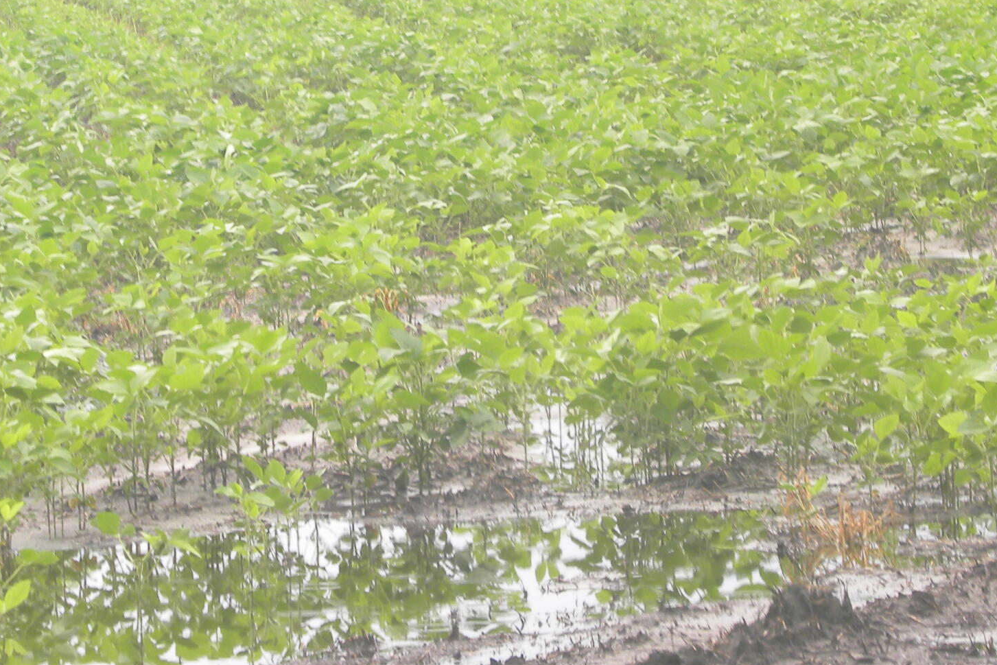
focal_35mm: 395
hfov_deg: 5.2
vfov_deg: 3.5
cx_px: 449
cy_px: 176
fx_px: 10940
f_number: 4.5
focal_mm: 32.7
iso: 64
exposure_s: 1/62.8
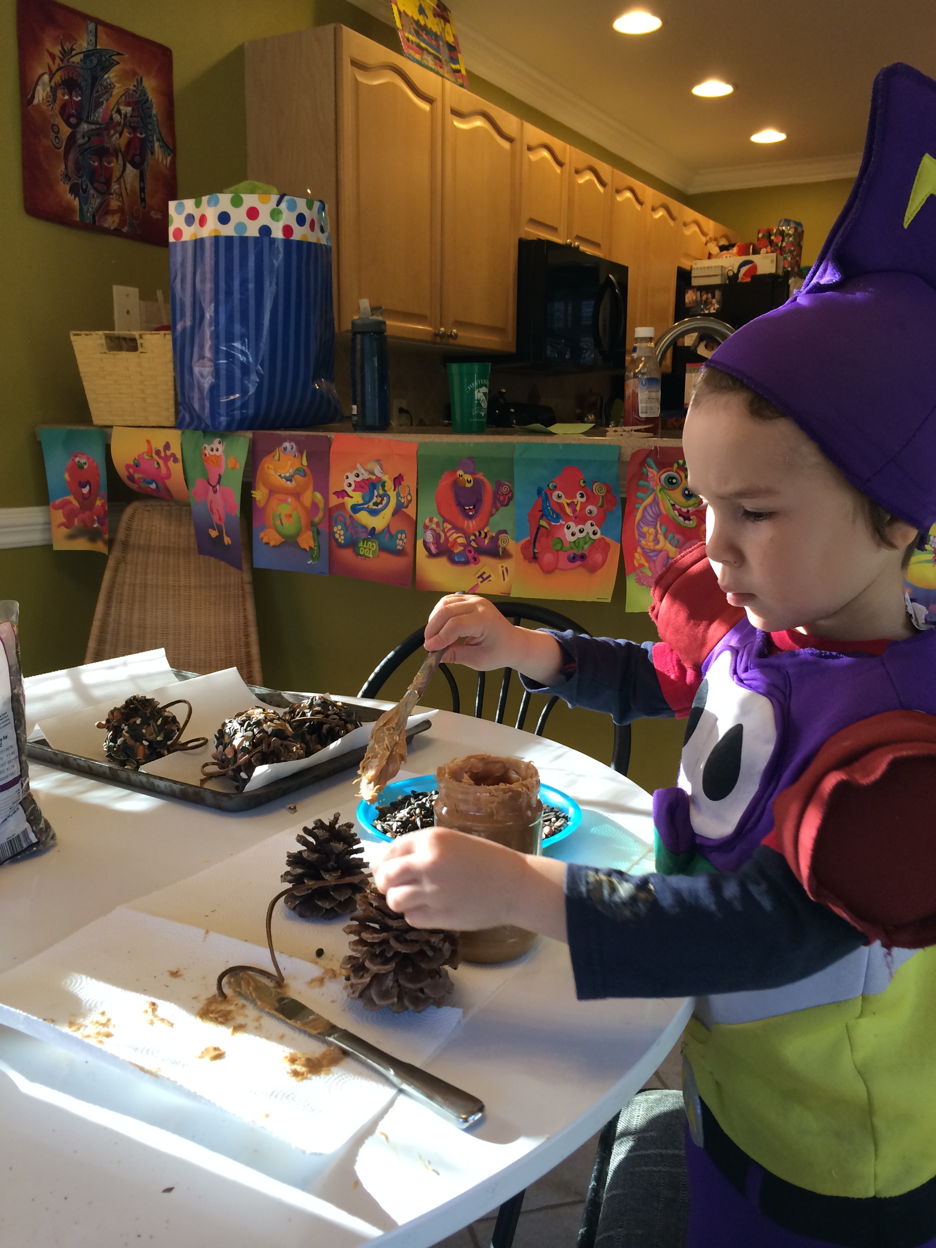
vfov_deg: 60.0
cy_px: 624
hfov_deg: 46.8
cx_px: 468
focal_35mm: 30
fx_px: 1082
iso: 40
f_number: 2.2
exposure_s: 1/40
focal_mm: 4.12
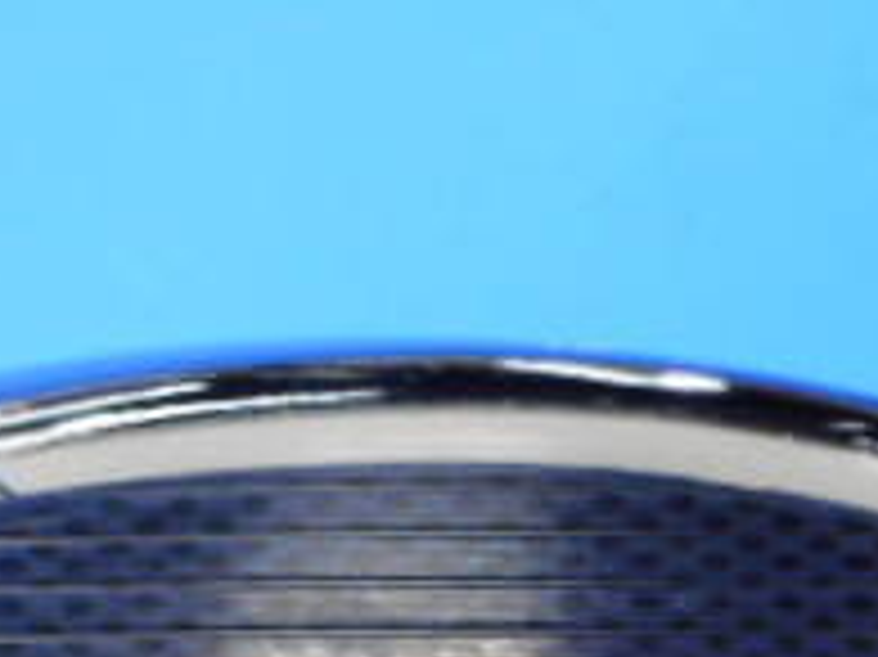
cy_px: 680
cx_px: 540
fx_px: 2079
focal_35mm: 82
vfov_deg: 17.5
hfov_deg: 23.8
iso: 360
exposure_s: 1/30
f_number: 3.7
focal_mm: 4.5
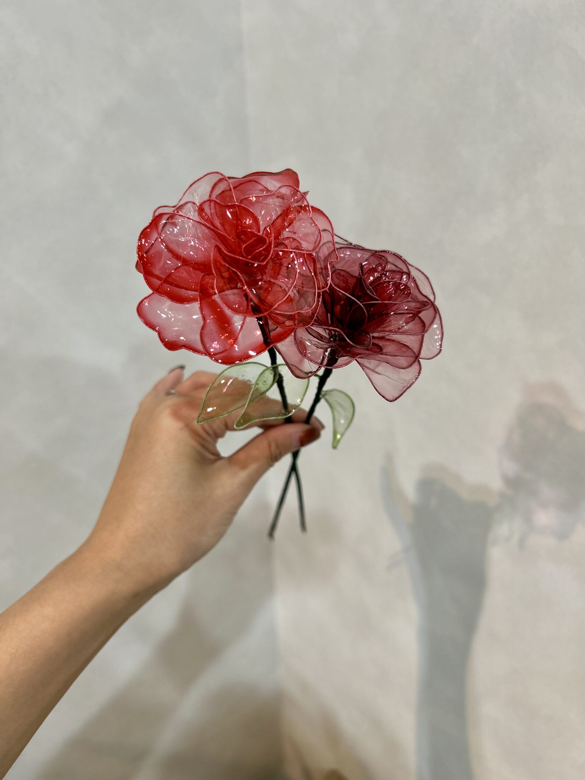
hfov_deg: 53.1
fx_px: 586
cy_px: 390
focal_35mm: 26
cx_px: 292
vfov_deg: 67.3
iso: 100
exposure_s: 1/60
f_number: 1.5
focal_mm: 5.7
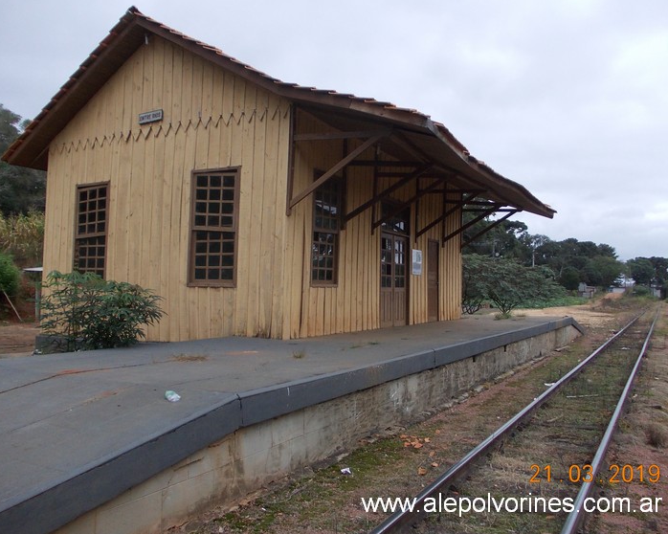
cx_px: 331
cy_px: 264
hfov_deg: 58.8
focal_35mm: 30
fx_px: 593
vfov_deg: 48.5
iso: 110
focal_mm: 4
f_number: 2.7
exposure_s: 1/250
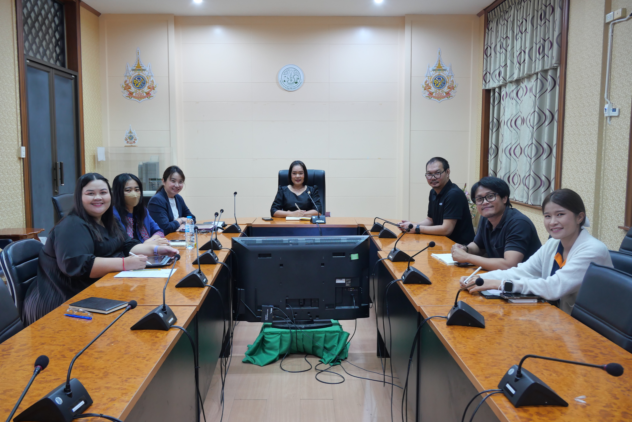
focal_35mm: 31
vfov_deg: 42.4
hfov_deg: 60.3
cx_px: 316
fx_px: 545
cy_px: 211
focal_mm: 15
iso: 400
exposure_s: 1/5
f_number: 5.6
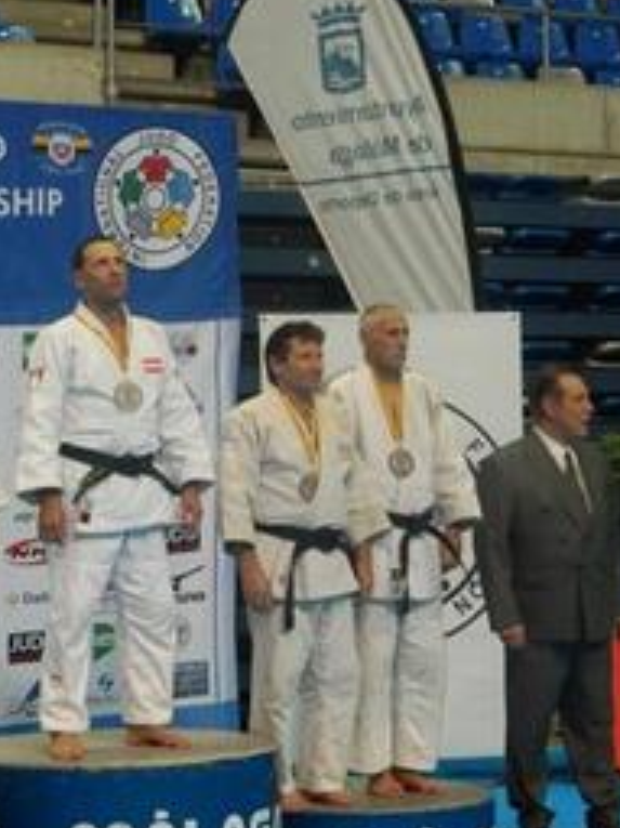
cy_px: 455
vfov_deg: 17.9
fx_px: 2629
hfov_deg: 13.4
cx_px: 114
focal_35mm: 110
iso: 400
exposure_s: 1/25
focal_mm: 12.6
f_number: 4
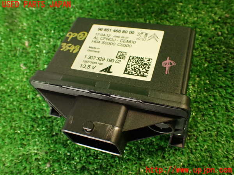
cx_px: 117
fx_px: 216
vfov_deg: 44.2
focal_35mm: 32
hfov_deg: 56.8
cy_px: 88
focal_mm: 5.79
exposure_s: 1/30
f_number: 2.4
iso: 320
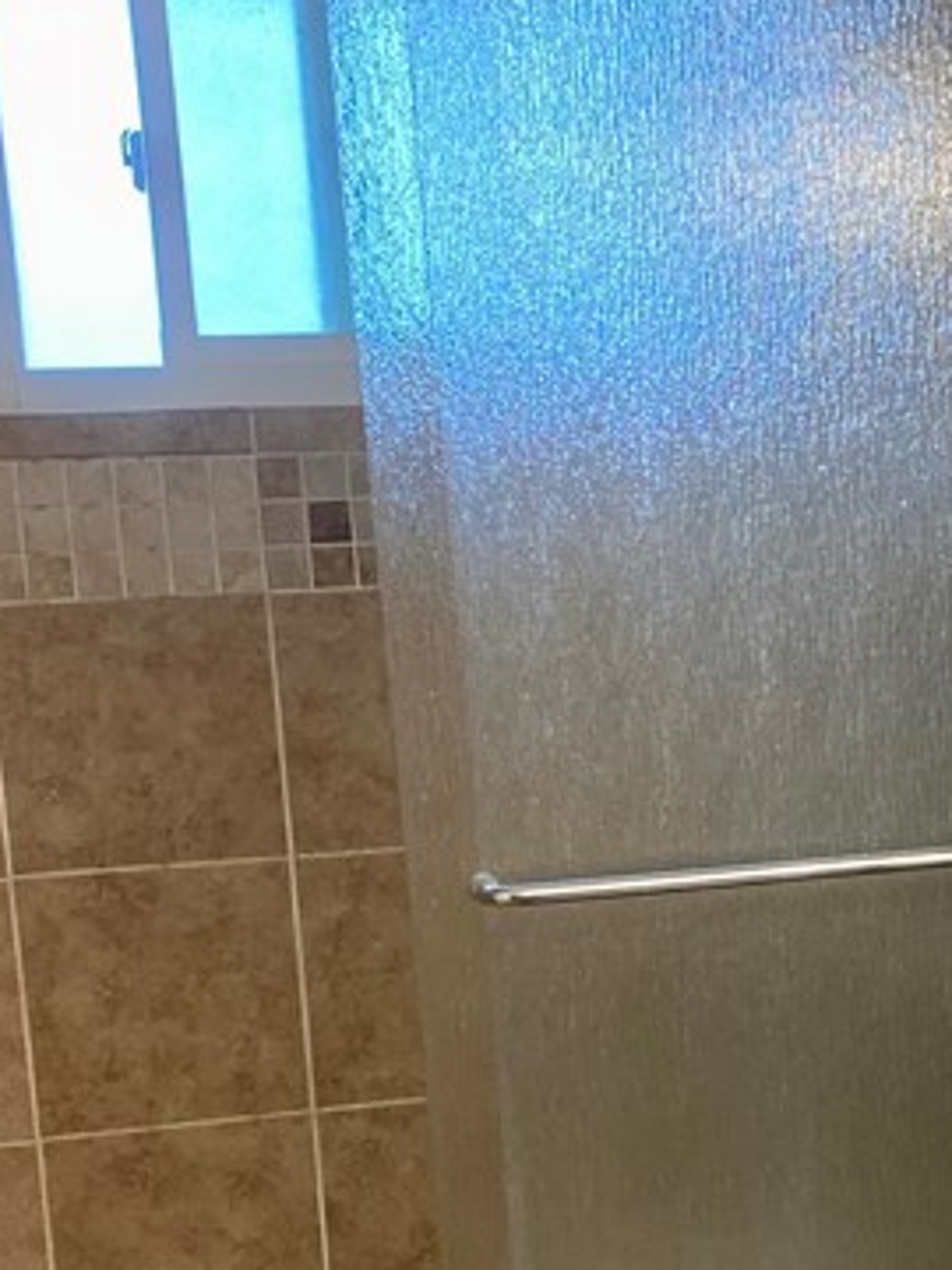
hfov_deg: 19.2
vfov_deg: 25.9
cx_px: 991
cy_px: 998
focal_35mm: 74
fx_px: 2714
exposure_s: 1/120
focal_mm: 4.25
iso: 125
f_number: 1.8
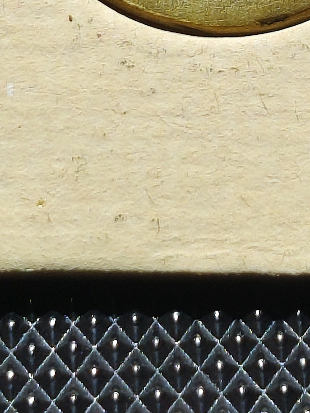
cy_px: -185
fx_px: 2722
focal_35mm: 228
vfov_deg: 8.5
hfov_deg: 6.5
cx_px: 176
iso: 100
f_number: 1.88
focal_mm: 4.84
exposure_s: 1/170
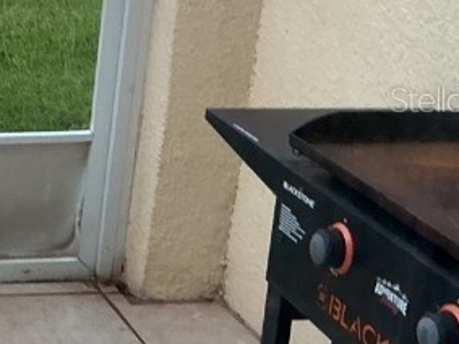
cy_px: 99
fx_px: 1392
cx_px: -287
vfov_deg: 14.0
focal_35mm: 105
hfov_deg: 16.5
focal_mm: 3
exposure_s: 1/60
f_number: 1.8
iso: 100
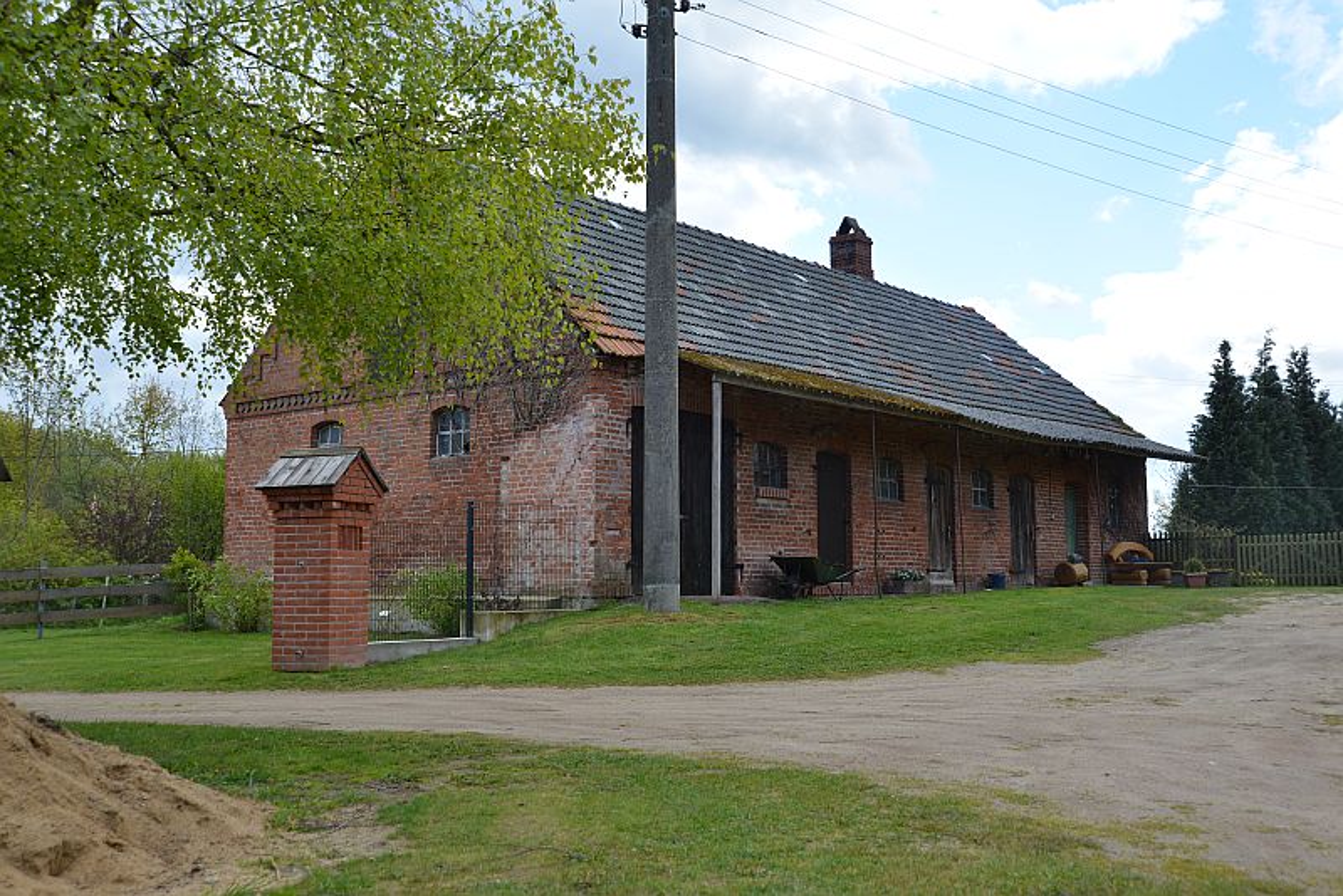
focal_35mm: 38
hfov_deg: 50.7
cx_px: 672
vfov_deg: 35.1
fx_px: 1418
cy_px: 448
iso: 200
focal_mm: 38
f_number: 9
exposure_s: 1/320
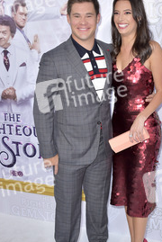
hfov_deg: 25.9
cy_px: 137
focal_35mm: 52
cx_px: 108
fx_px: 350
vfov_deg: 38.1
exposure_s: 1/250
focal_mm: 35
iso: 320
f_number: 7.1
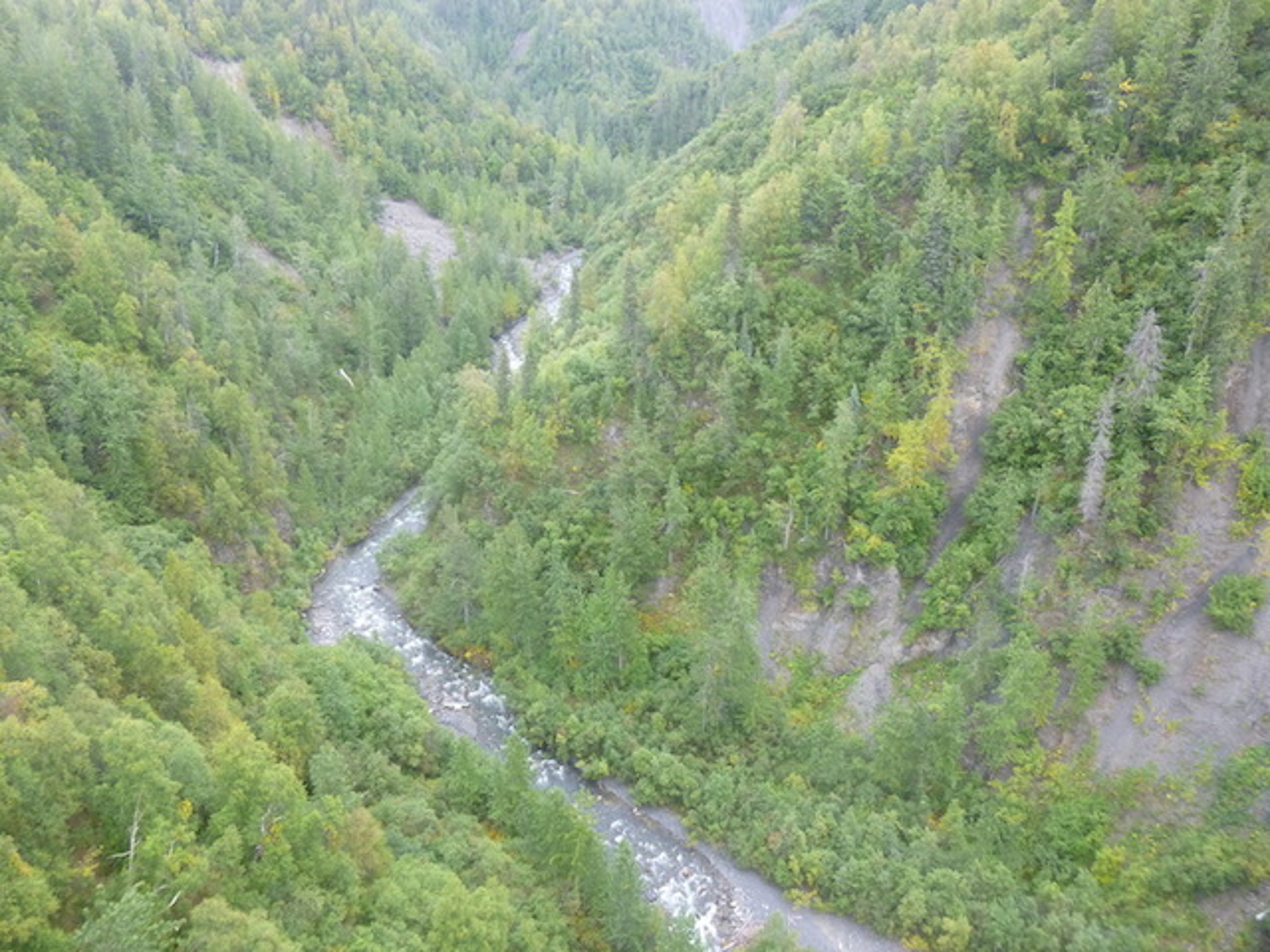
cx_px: 635
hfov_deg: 69.4
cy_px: 476
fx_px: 917
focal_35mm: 25
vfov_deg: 54.9
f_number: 3.1
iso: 160
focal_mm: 4.5
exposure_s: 1/60
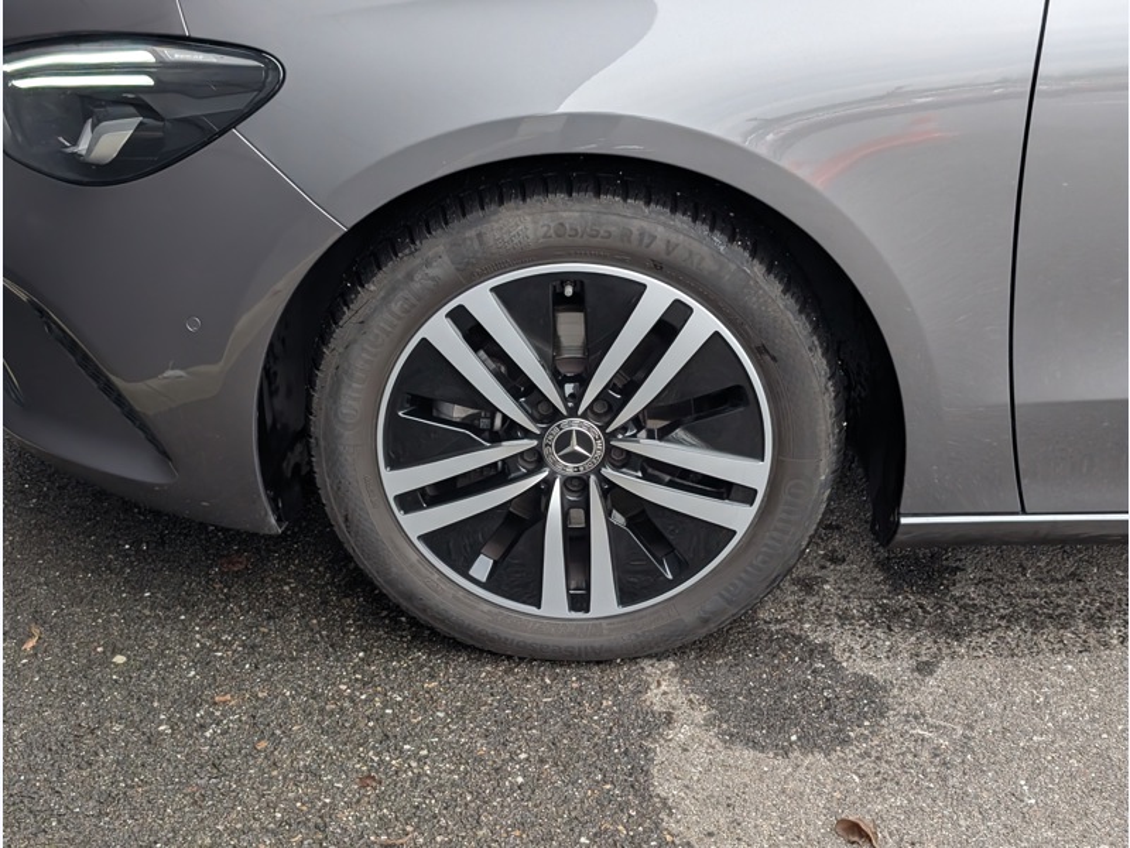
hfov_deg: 38.9
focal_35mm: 49
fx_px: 1600
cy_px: 424
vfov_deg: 29.7
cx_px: 565
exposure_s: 1/546
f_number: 1.68
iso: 293
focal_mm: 6.9
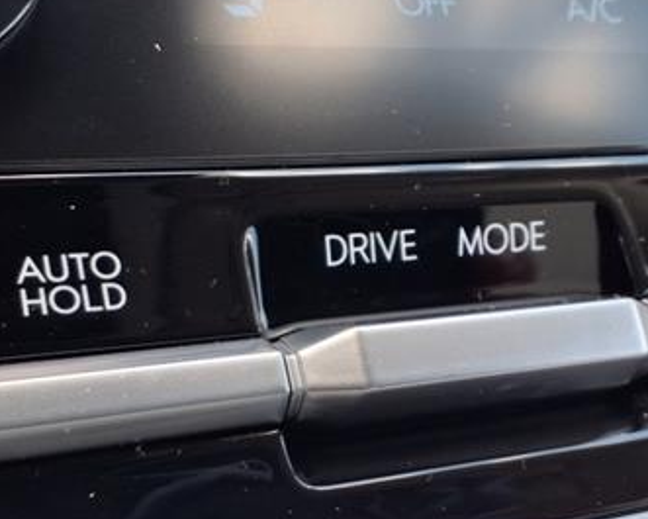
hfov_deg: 36.6
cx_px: 307
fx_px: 978
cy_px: 351
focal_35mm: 51
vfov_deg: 29.5
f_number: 1.9
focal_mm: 3.58
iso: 40
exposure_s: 1/182
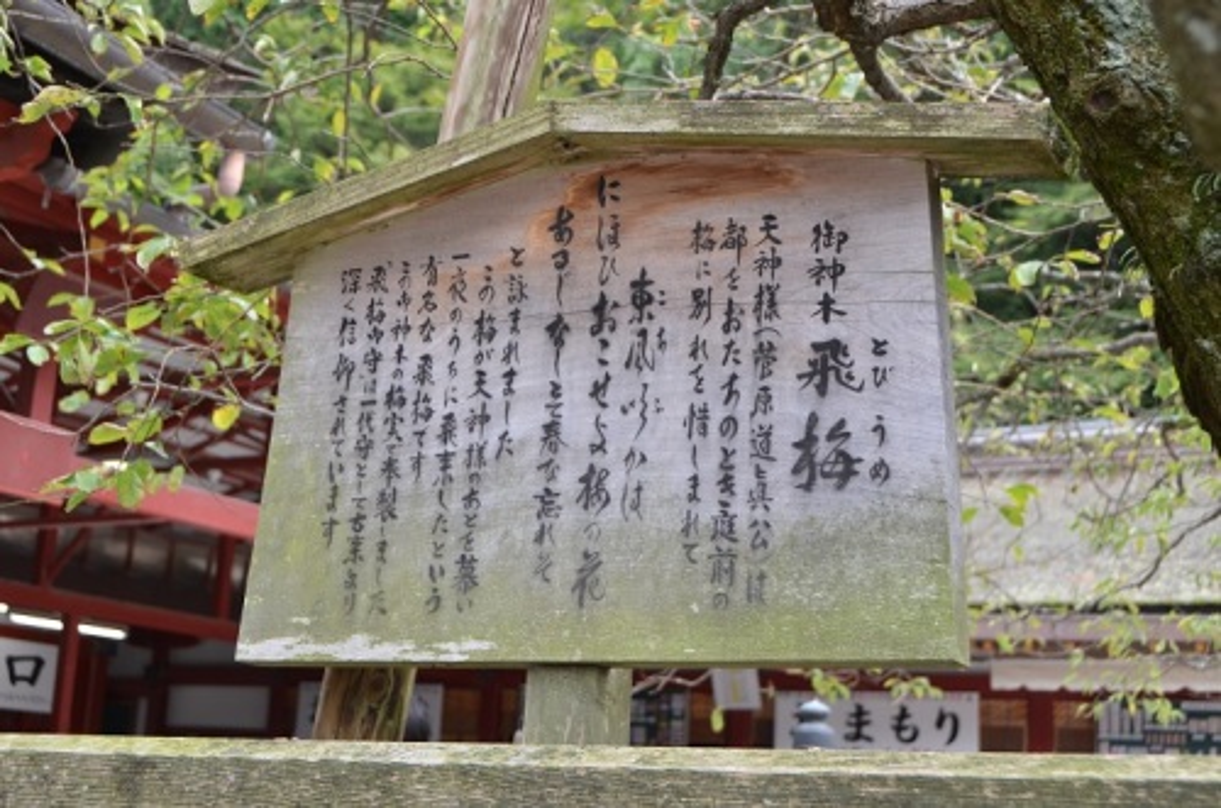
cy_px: 404
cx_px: 610
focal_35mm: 46
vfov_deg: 28.8
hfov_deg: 42.4
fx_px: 1574
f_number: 5.6
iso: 250
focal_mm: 31
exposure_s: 1/125
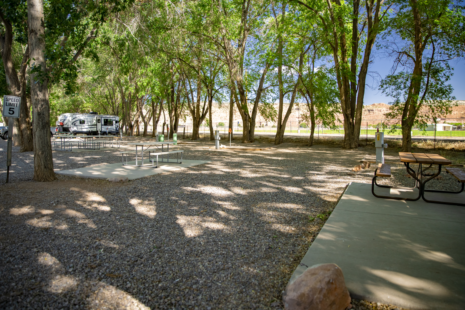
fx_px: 310
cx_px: 232
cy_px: 155
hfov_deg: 73.7
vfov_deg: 53.1
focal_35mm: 24
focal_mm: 24
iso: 500
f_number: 2.8
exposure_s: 1/400
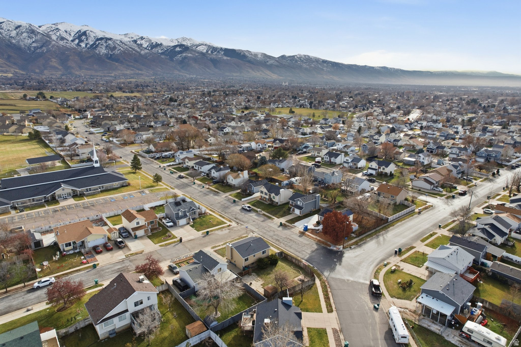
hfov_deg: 78.6
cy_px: 174
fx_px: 318
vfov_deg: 57.2
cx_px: 260
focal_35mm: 22
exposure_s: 1/2500
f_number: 2.8
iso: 100
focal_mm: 8.4
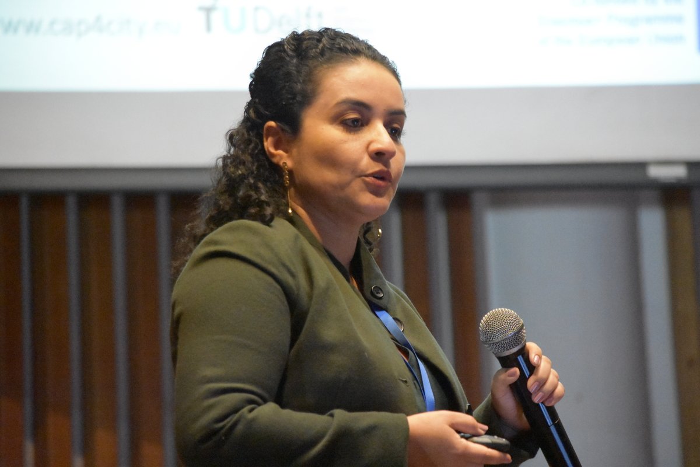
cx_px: 350
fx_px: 3937
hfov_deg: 10.2
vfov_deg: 6.8
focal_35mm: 202
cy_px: 234
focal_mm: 135
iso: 12800
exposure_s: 1/200
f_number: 4.8
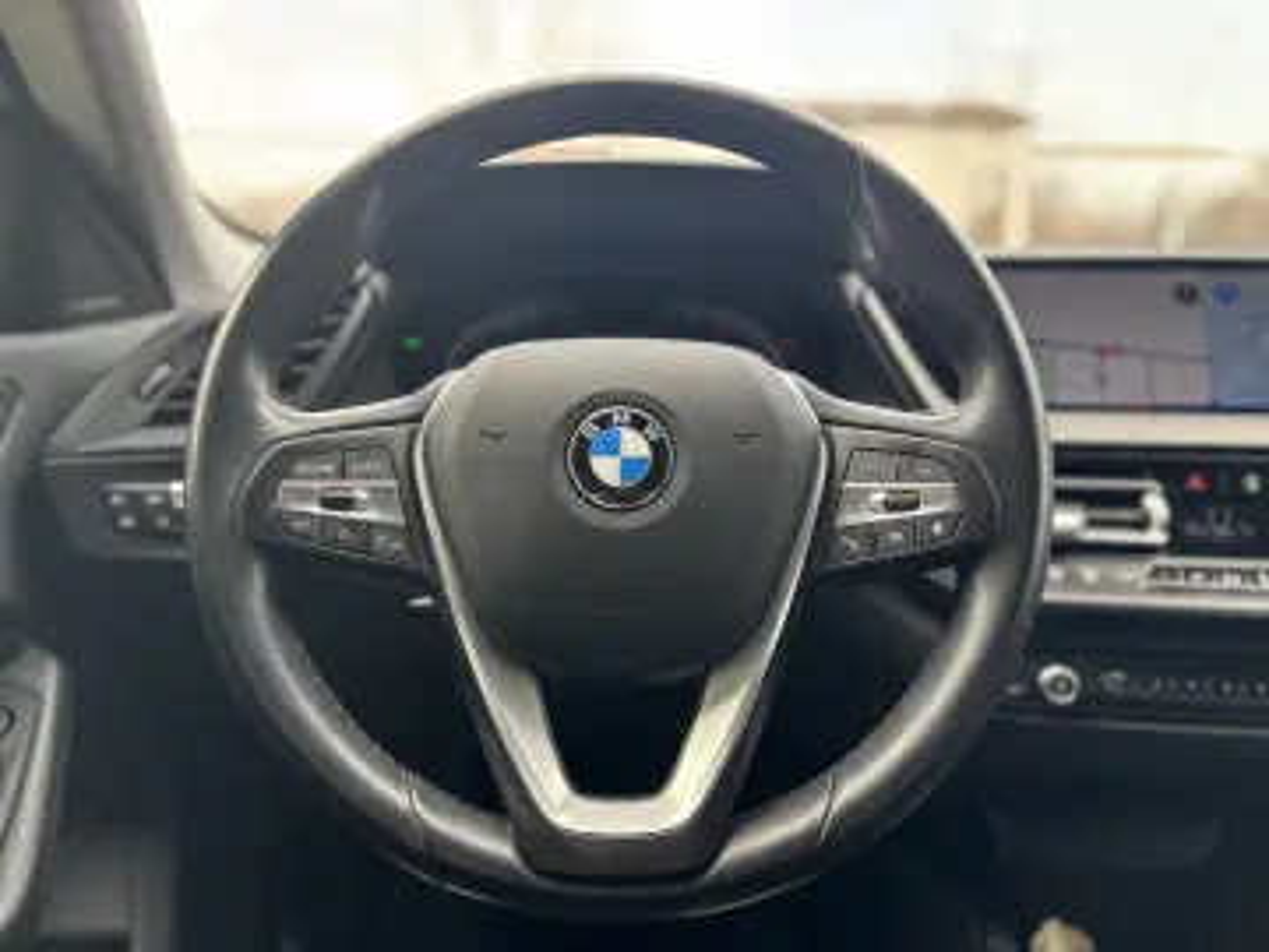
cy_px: 476
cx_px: 634
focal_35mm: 26
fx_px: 953
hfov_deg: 67.3
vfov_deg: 53.1
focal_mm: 5.96
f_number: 1.6
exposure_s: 1/121
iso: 80
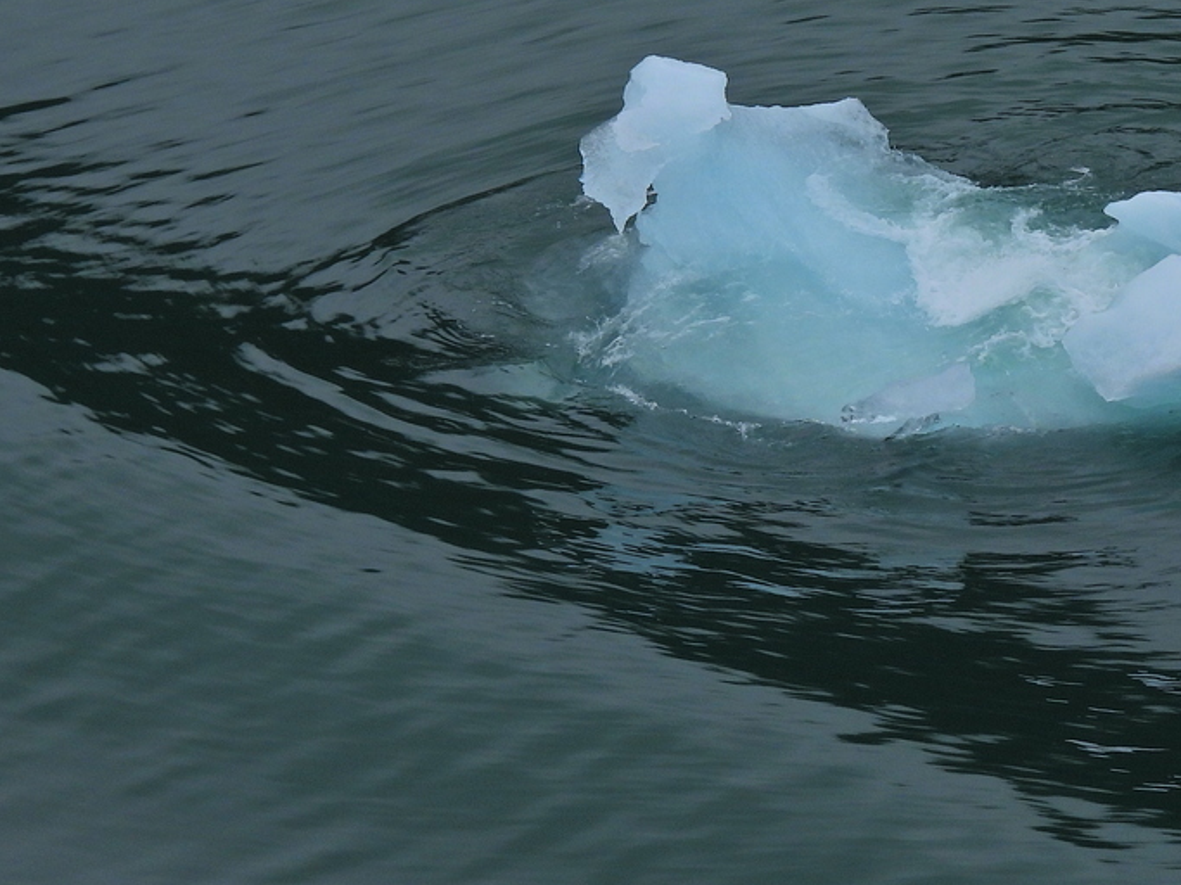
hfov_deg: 5.3
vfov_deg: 4.0
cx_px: 795
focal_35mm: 375
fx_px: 12792
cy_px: 334
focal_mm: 35.7
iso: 100
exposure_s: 1/1250
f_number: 4.5
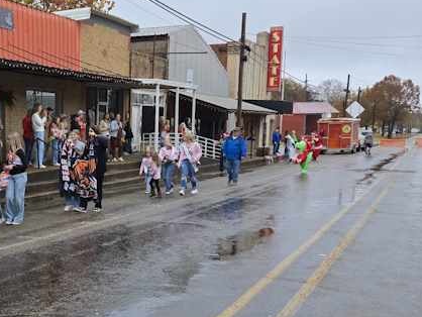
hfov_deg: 33.2
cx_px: 44
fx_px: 671
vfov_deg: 26.5
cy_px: 204
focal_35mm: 55
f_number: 1.8
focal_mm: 5.4
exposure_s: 1/212
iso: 25
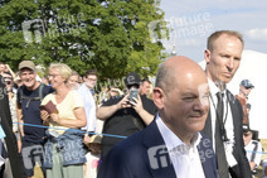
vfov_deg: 25.0
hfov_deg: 38.0
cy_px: 186
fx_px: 378
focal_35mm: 51
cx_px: 197
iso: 500
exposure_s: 1/250
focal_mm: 24
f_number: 16
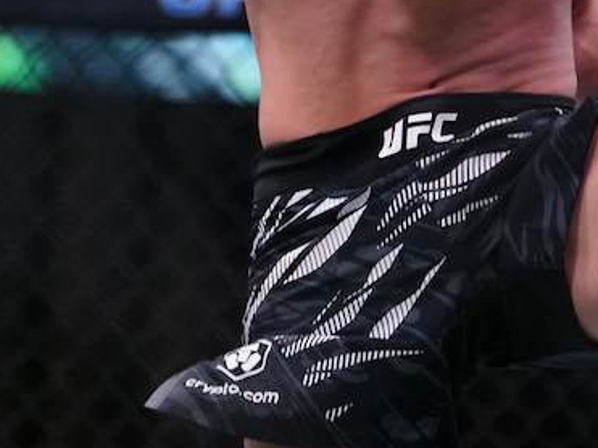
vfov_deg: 4.3
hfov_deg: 5.7
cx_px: 416
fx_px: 5958
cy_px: 58
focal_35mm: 345
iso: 2500
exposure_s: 1/800
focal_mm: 111
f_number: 2.8
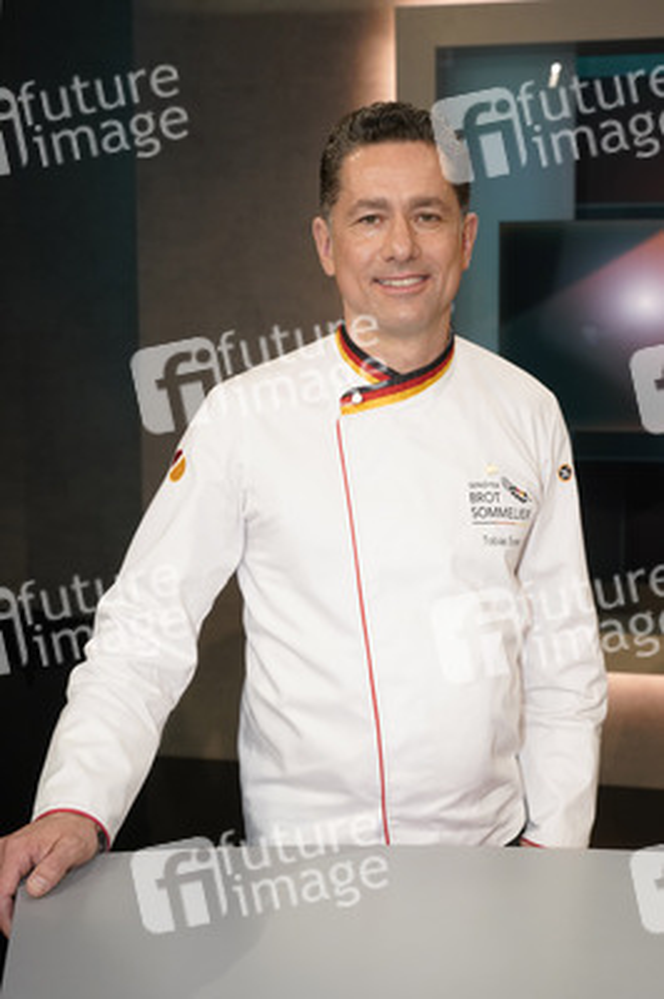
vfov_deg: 49.6
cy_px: 500
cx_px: 332
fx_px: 1081
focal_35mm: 39
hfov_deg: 34.2
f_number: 5.6
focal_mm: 39
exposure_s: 1/160
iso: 2000
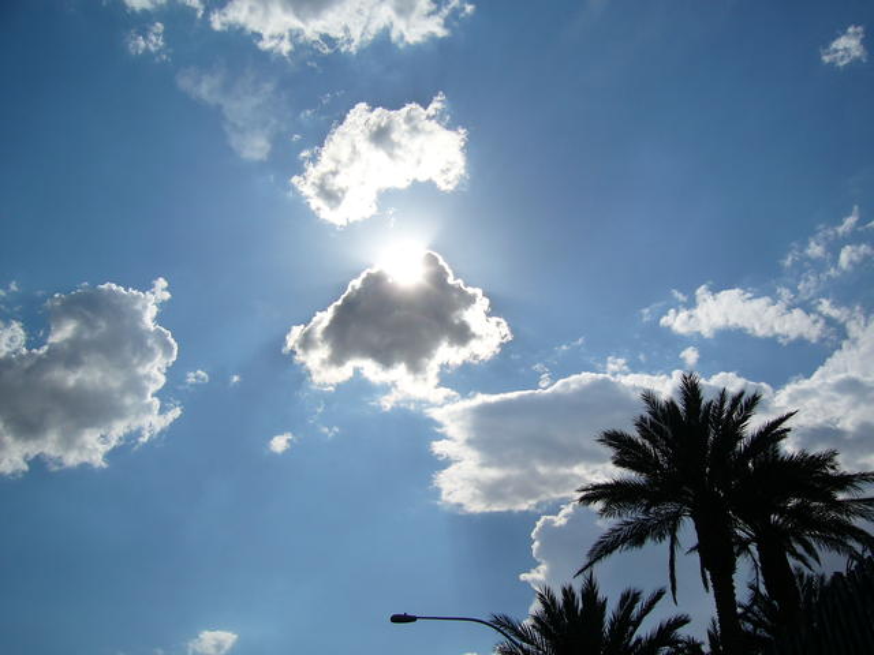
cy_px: 328
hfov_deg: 52.6
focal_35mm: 35
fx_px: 884
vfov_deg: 40.7
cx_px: 437
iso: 50
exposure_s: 1/1300
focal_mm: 5.8
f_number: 8
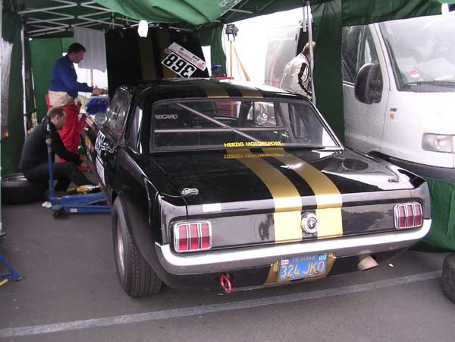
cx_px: 228
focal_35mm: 38
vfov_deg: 37.7
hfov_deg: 49.0
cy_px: 171
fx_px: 499
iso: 100
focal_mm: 5.8
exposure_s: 1/106
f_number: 2.8
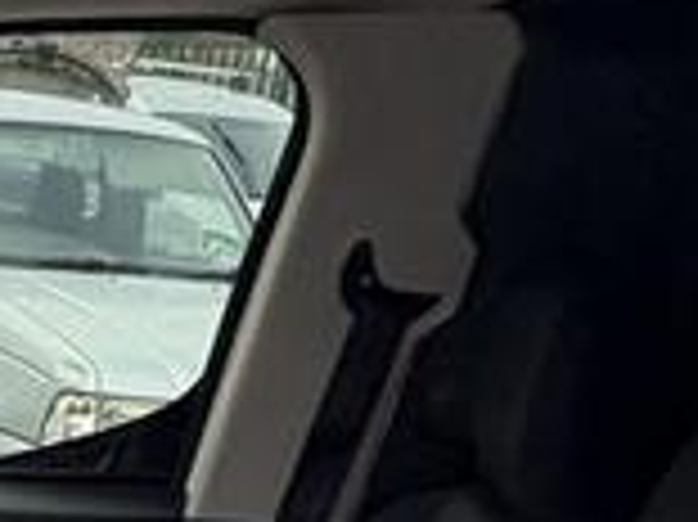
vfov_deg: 15.8
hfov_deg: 19.7
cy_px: 904
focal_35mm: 81
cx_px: -446
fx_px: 1632
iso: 200
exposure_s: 1/99
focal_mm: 2.22
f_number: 2.2
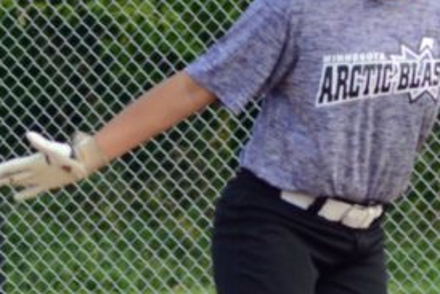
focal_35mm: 1009
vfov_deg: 1.4
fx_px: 12338
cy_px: 200
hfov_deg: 2.0
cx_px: 575
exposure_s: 1/800
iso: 800
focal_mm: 180
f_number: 9
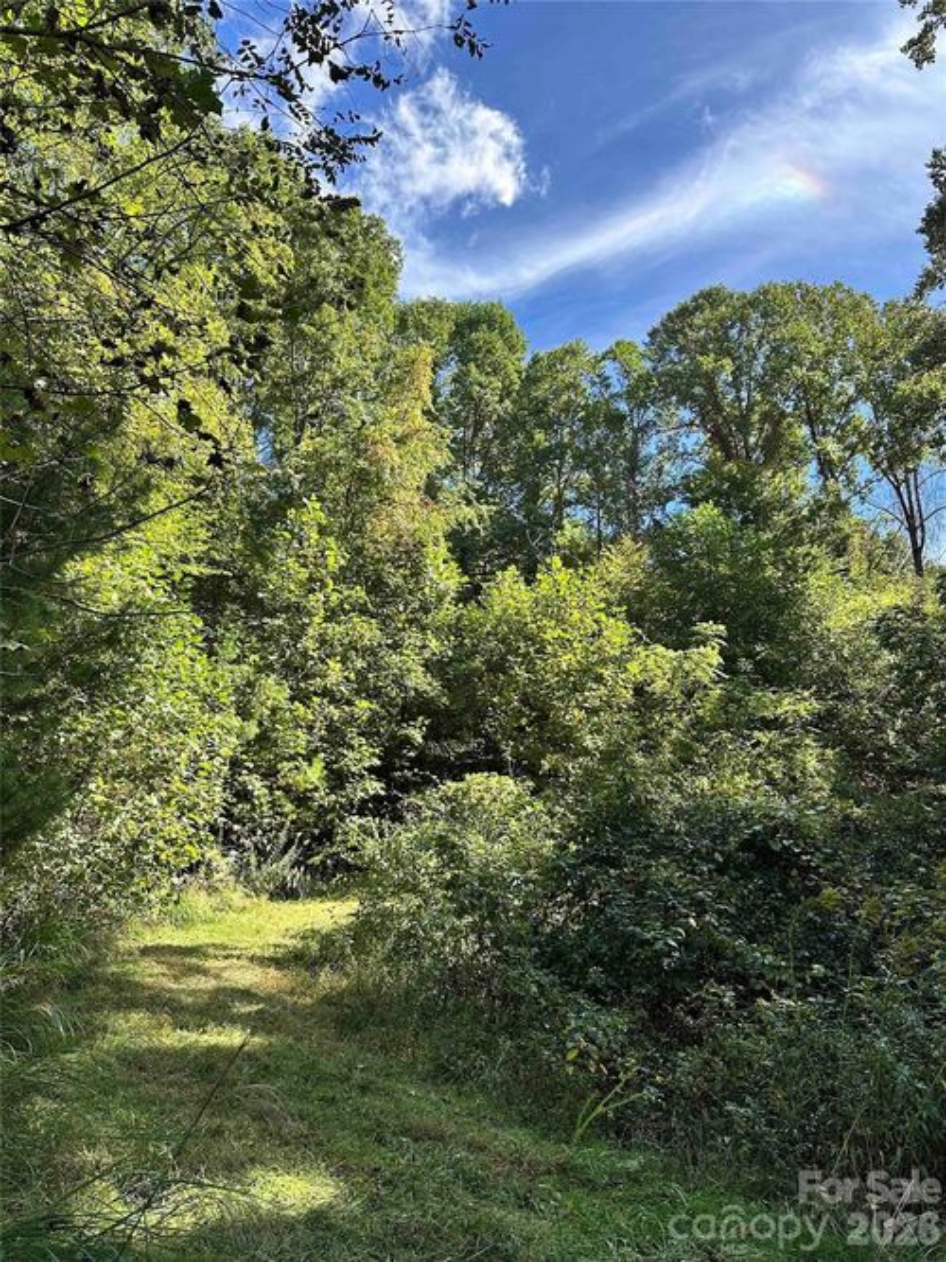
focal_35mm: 24
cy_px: 631
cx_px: 473
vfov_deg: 71.6
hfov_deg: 56.8
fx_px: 875
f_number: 1.78
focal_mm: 6.86
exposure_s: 1/1157
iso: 80
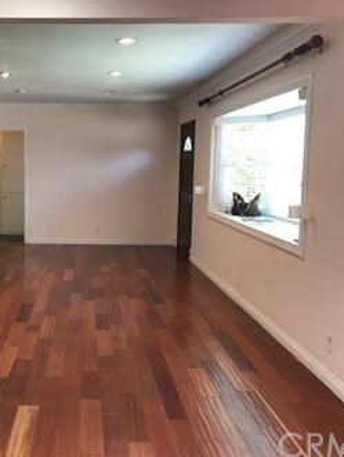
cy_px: 226
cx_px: 79
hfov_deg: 36.7
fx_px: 503
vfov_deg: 48.9
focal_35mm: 38
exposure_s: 1/30
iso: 25
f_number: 1.8
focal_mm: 3.99
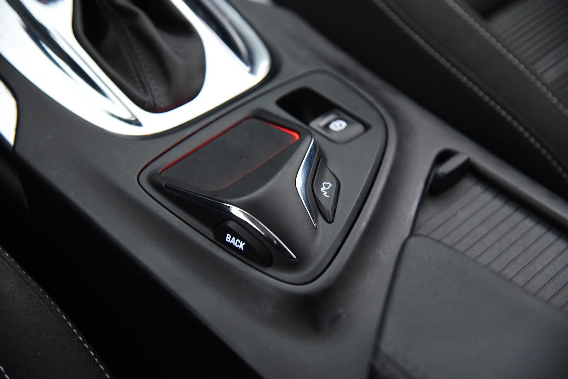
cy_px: 190
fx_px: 1026
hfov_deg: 30.9
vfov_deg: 20.9
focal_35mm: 65
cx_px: 284
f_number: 4
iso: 4000
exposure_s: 1/20
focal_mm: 65
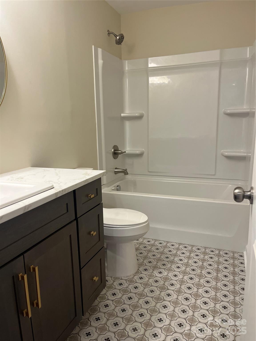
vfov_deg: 67.3
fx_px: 256
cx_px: 128
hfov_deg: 53.1
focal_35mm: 26
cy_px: 170
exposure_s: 1/120
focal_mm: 5.1
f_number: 1.6
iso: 125
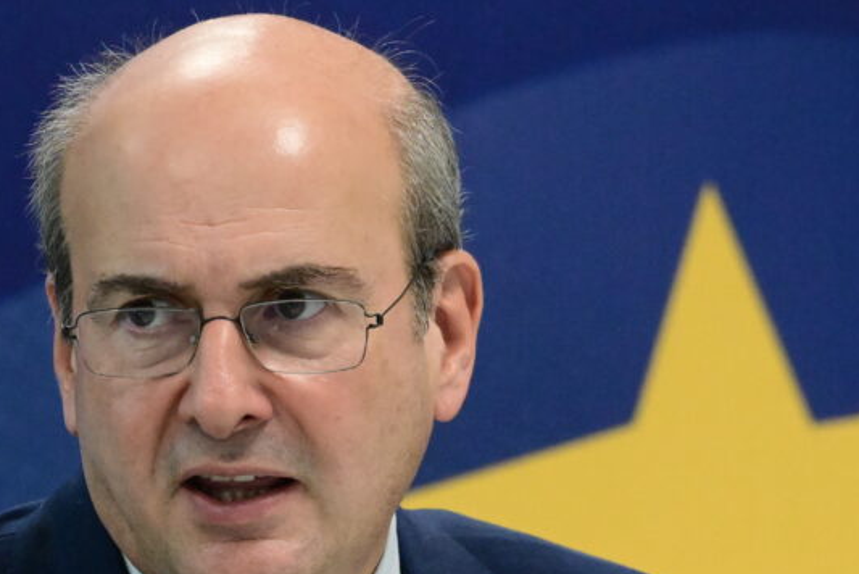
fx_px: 13751
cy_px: 317
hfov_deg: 3.6
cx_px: 272
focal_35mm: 576
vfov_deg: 2.4
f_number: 6.3
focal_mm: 200
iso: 8000
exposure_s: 1/250
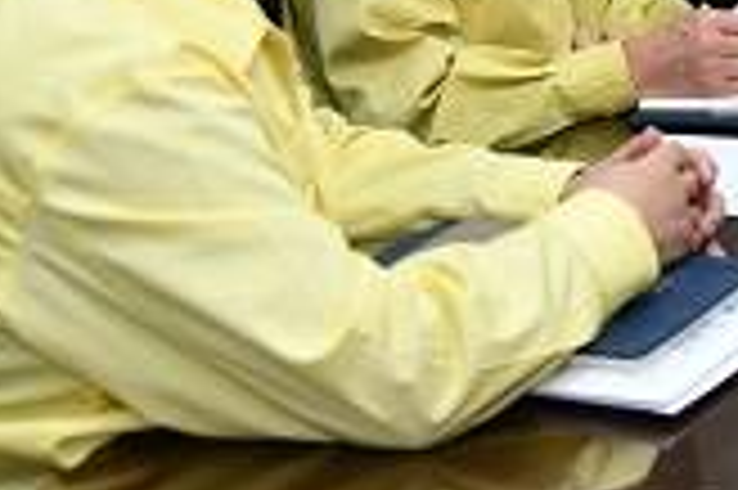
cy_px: -189
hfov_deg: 15.7
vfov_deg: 11.3
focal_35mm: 117
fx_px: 2396
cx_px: 1188
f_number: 4
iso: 400
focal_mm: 30
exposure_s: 1/250
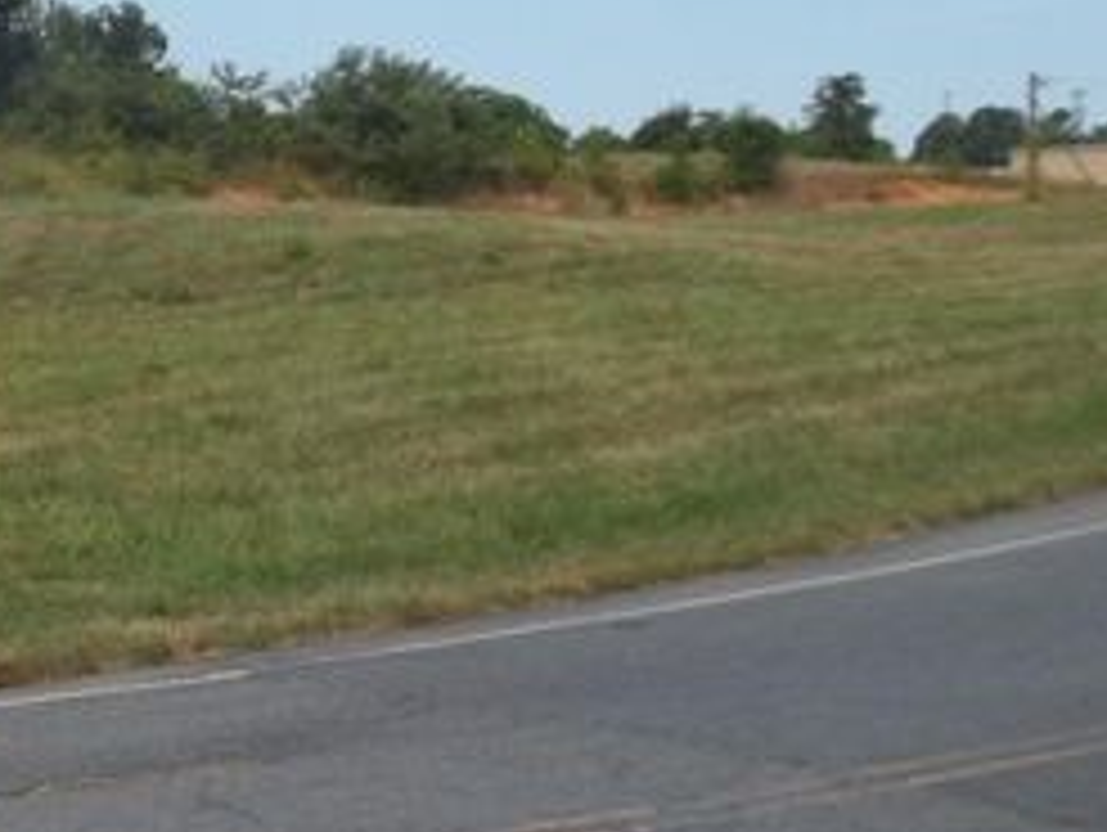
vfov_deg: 21.8
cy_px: 232
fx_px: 2145
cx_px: 198
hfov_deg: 28.2
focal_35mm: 67
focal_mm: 5.9
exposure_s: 1/125
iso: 64
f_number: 8
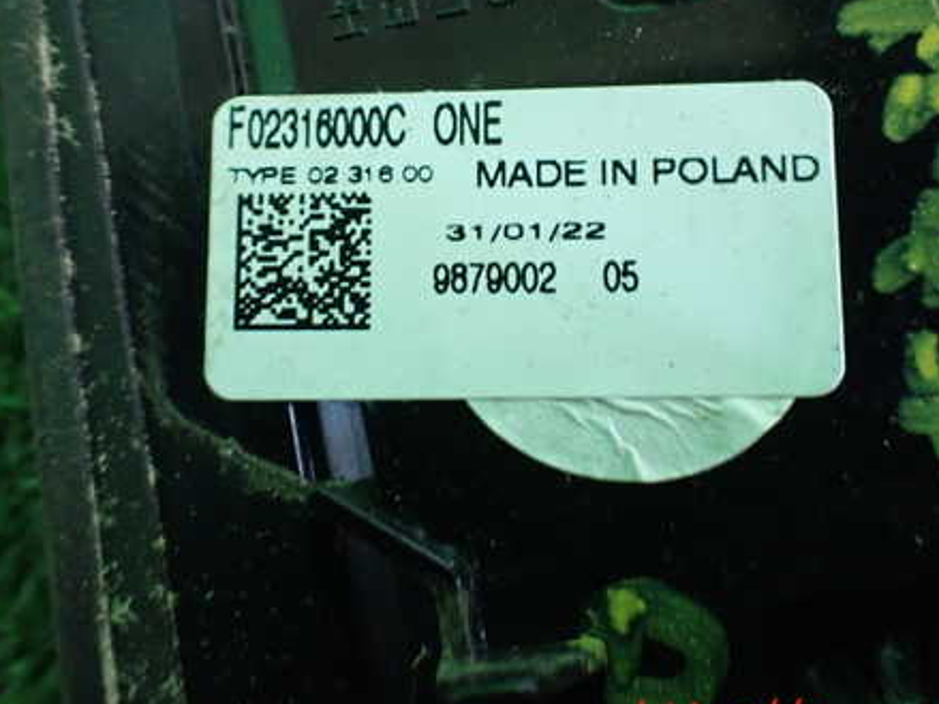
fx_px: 1112
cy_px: 267
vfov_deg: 34.9
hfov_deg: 45.8
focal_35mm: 41
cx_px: 479
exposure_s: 1/30
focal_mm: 5.4
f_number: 2.3
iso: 1000
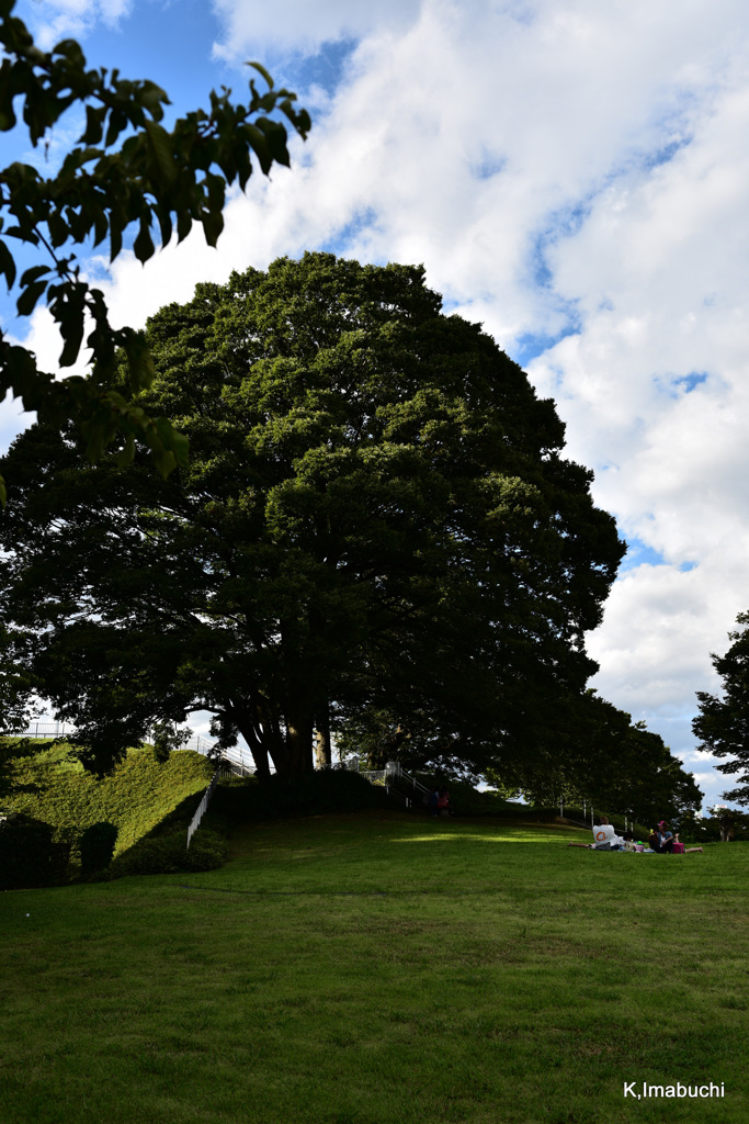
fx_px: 1092
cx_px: 374
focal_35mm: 35
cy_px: 562
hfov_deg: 37.9
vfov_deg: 54.4
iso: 64
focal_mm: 35
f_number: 5.6
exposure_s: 1/250
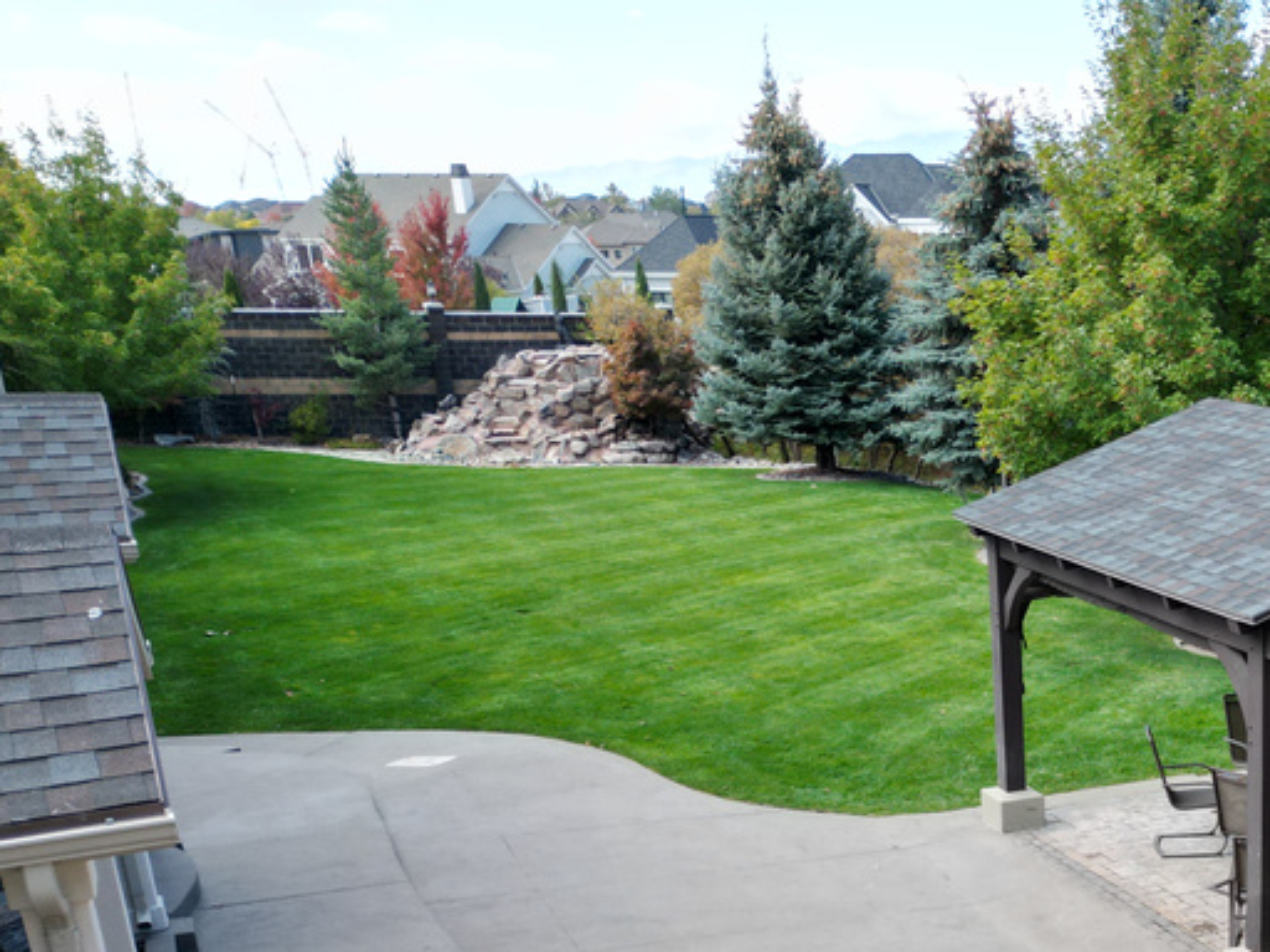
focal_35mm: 48
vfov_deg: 28.7
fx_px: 1761
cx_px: 1220
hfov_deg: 36.3
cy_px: 915
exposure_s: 1/1000
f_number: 1.7
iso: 200
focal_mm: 6.72
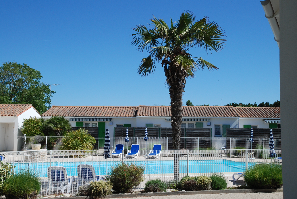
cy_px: 100
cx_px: 148
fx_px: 347
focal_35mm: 42
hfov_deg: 46.3
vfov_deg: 32.0
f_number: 11
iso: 400
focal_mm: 28
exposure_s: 1/500
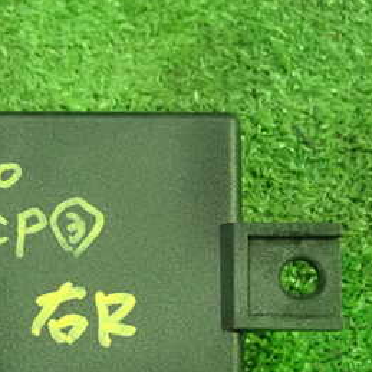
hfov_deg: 19.4
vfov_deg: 19.6
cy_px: 284
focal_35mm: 88
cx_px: 37
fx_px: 1070
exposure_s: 1/40
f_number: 2.9
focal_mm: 7.86
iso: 1600
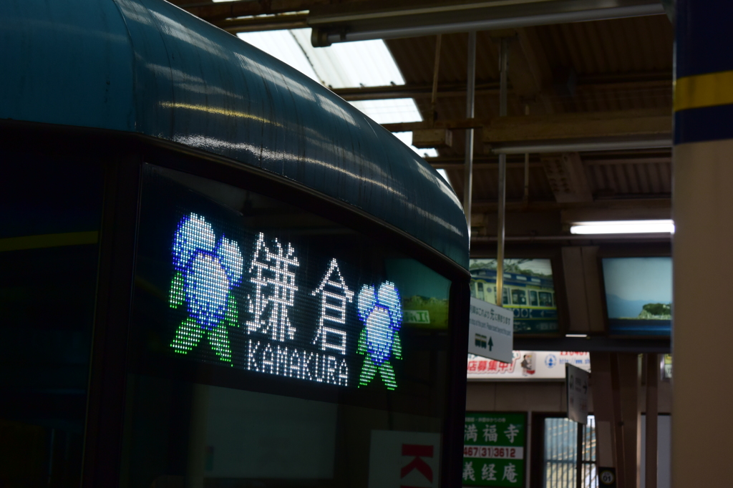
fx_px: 1343
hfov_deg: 30.5
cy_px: 244
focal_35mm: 66
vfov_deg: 20.6
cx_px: 366
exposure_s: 1/40
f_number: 5.6
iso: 160
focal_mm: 24.8
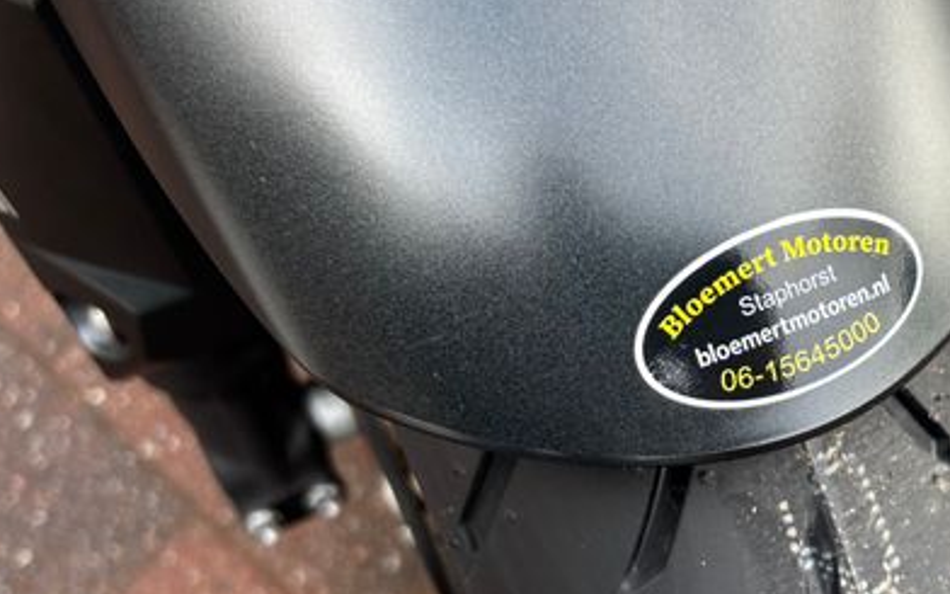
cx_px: 737
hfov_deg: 42.7
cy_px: 373
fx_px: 1165
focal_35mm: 45
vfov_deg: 28.5
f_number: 1.6
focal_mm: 5.96
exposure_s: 1/140
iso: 40
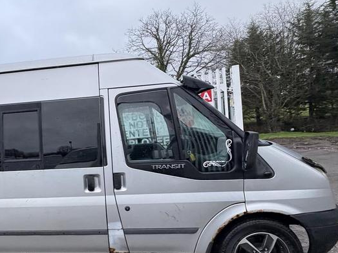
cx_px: 98
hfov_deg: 68.4
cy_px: 147
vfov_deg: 56.5
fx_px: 234
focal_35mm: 24
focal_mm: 2.22
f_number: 2.2
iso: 160
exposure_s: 1/99
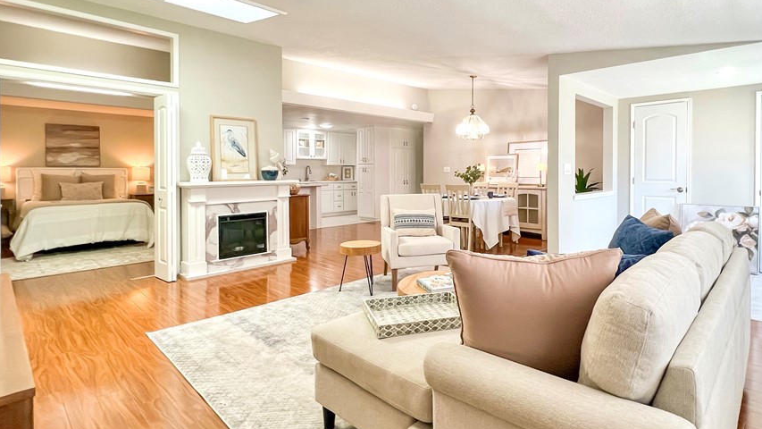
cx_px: 427
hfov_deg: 95.5
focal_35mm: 17
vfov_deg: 63.1
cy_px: 267
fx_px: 344
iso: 200
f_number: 1.8
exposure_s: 1/120
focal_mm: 1.57
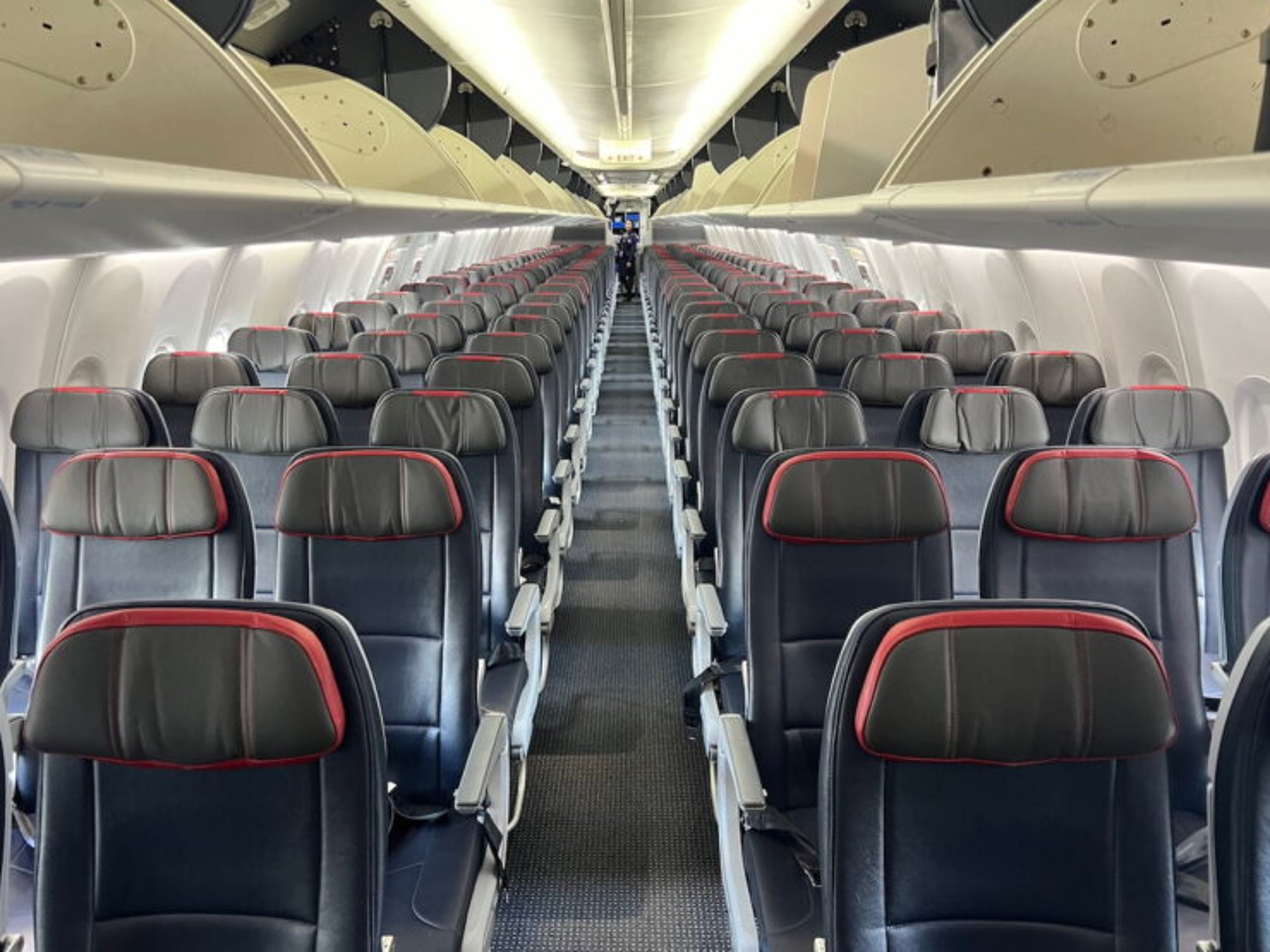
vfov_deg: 51.3
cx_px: 618
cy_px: 492
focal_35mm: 27
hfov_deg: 65.3
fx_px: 991
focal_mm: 5.7
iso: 320
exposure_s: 1/59
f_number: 1.5
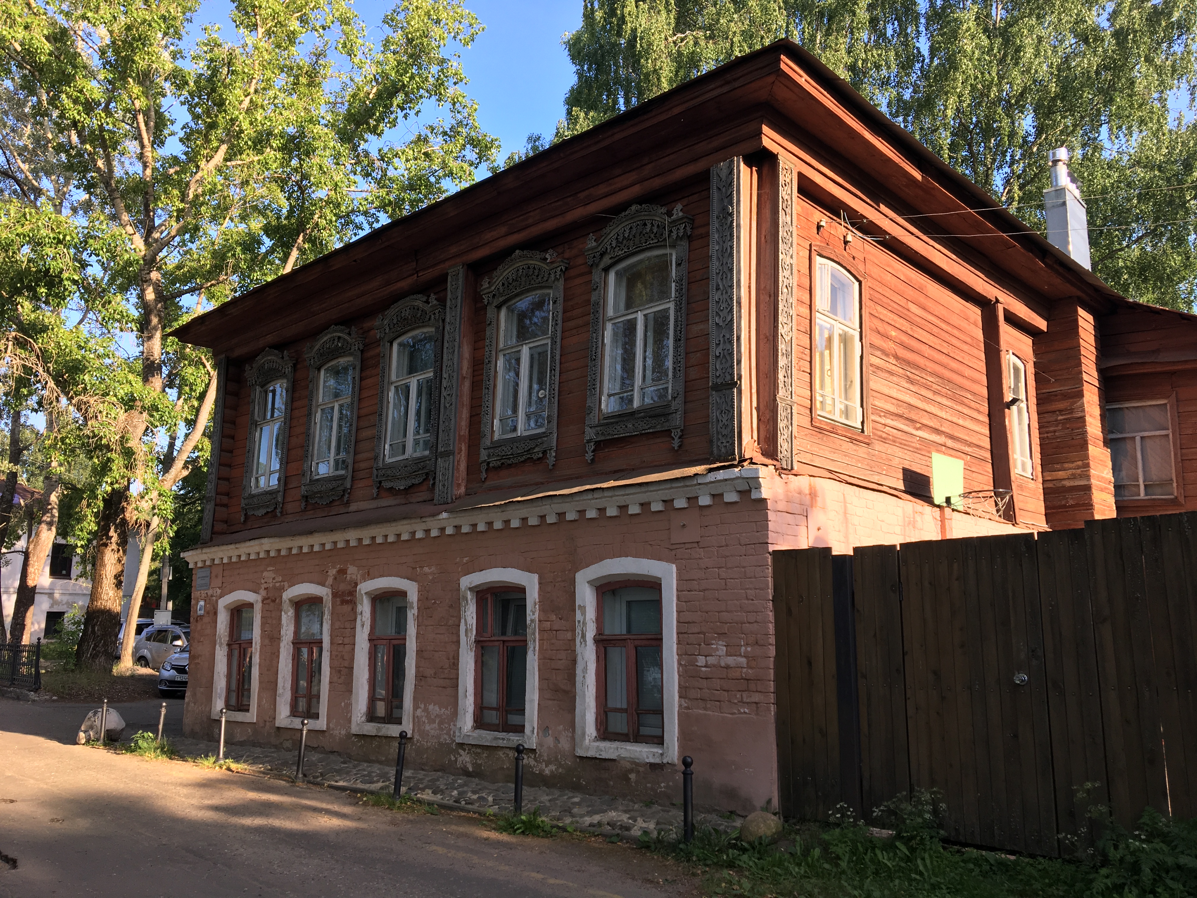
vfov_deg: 48.2
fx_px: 1003
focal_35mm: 29
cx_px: 598
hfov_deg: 61.7
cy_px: 449
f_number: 2.2
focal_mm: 4.15
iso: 25
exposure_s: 1/381
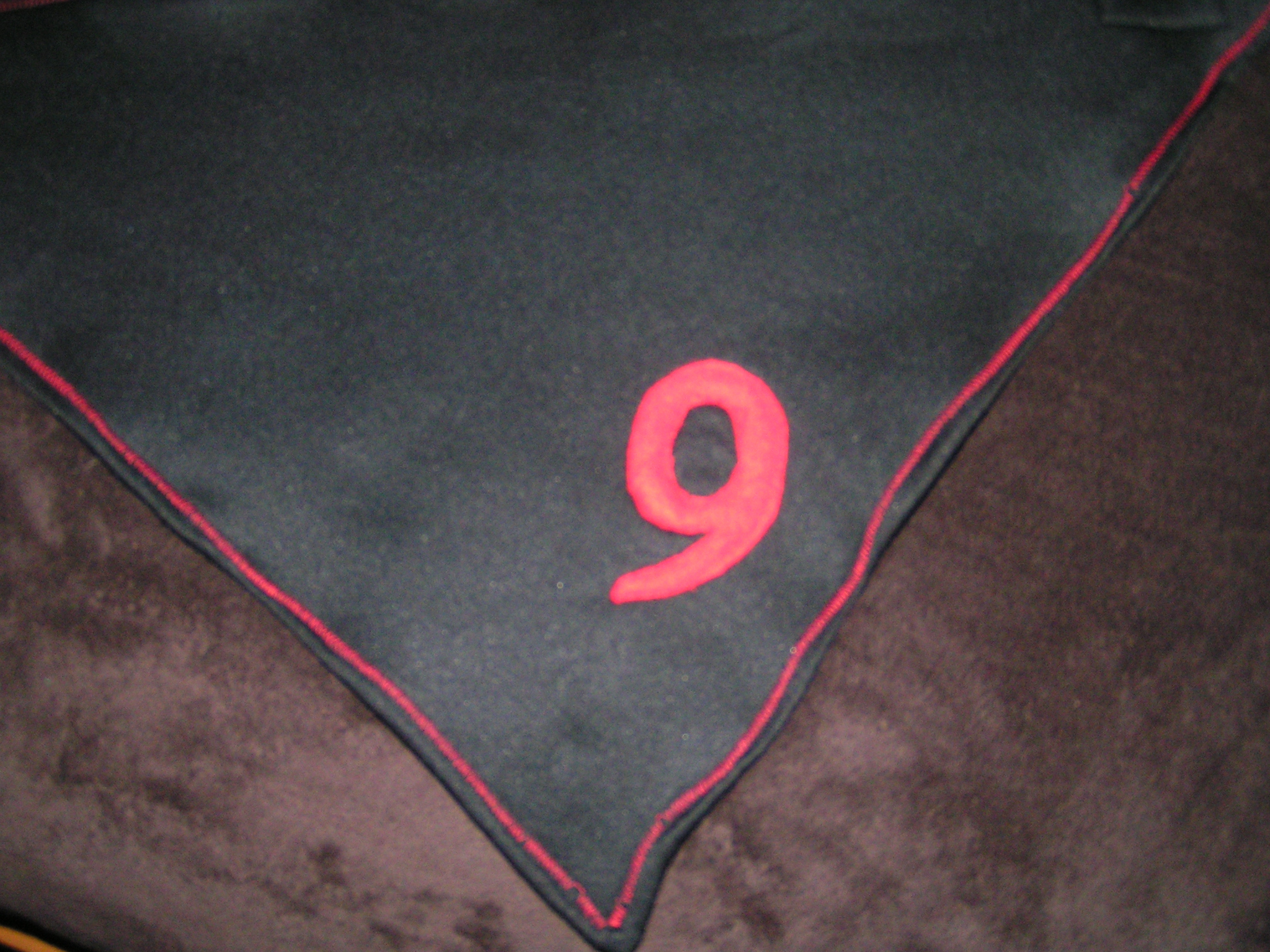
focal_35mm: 38
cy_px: 476
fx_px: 1394
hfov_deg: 49.0
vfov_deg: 37.7
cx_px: 635
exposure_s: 1/40
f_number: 2.8
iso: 200
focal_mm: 5.8
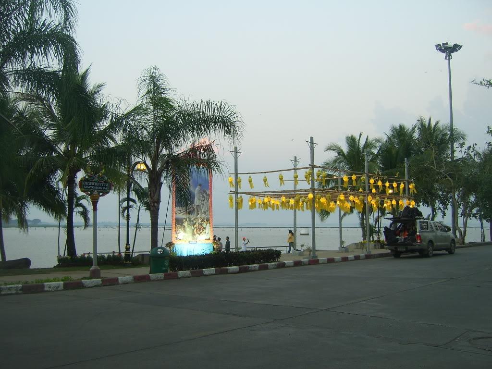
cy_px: 184
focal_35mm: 38
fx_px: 540
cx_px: 246
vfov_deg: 37.7
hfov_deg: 49.0
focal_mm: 7.8
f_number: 2.8
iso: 50
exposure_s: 1/40
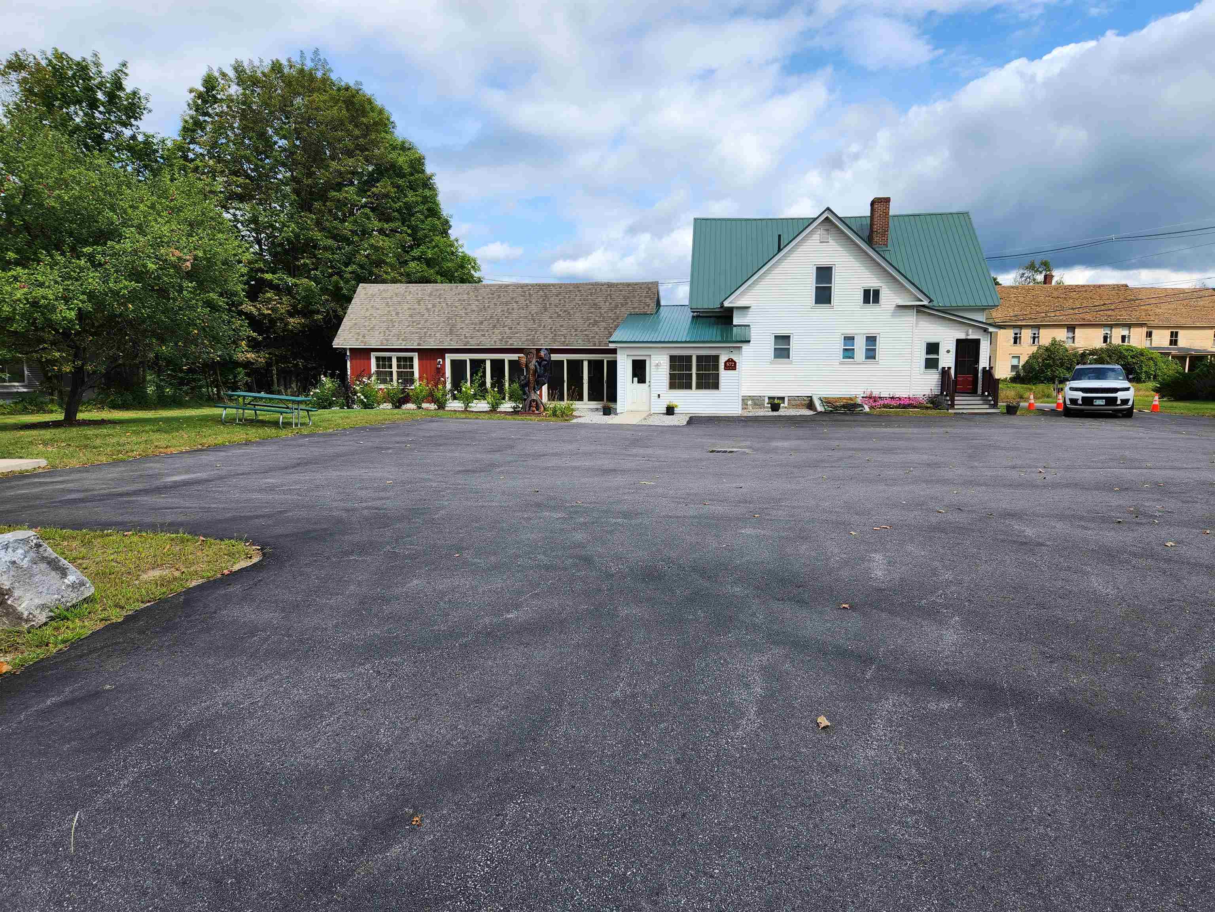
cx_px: 608
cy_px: 456
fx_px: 807
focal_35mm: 23
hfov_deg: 73.9
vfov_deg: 58.9
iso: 20
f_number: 1.8
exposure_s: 1/1096
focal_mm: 5.4
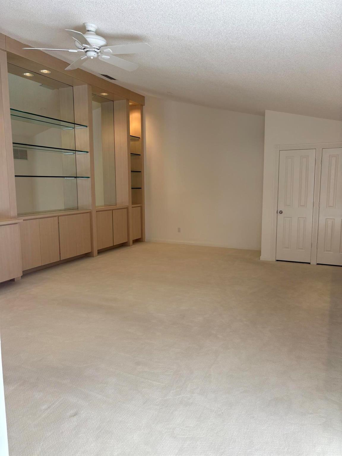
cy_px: 228
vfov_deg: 67.3
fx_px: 343
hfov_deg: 53.1
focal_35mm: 26
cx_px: 171
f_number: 1.6
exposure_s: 1/124
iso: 32
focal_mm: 5.96
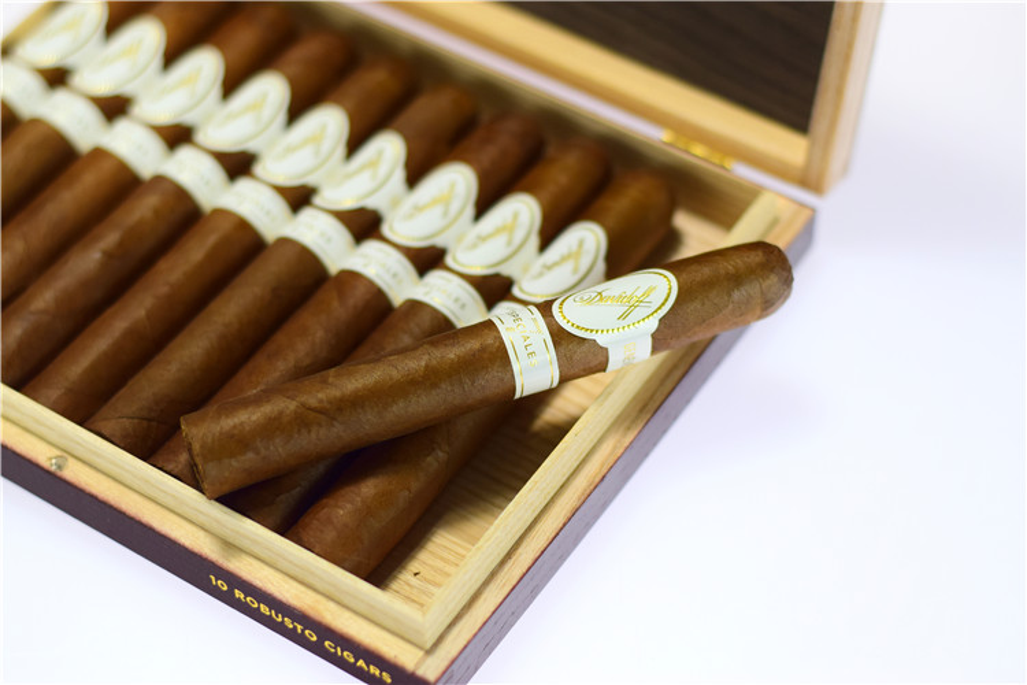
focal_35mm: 75
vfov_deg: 18.2
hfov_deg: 27.0
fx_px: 2139
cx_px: 514
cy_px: 342
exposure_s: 1/320
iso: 400
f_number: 2.5
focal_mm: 50
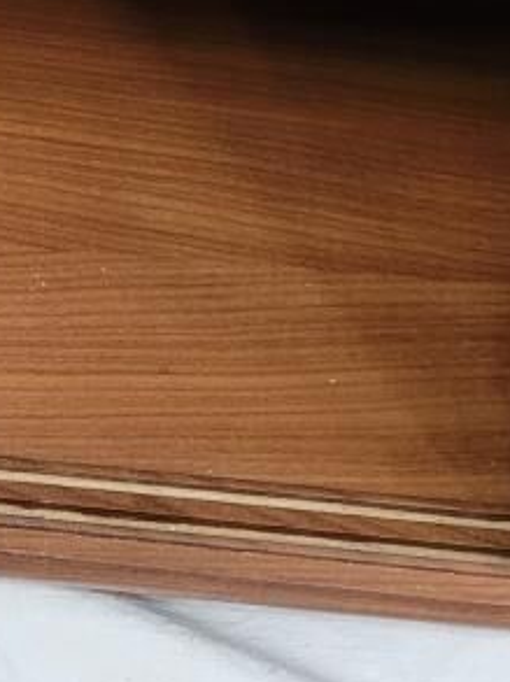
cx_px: -366
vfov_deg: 19.9
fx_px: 1792
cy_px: -198
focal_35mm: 91
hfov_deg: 14.5
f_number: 1.8
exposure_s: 1/50
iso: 640
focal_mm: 5.4
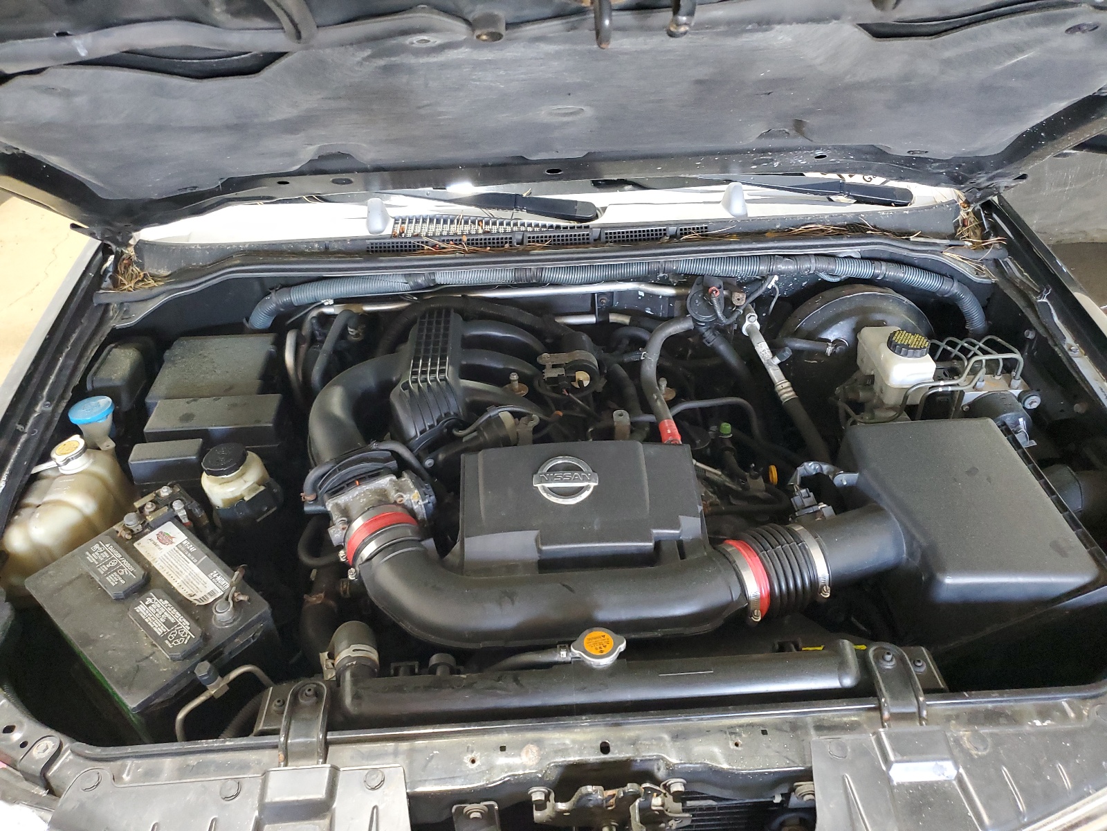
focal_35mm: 26
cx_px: 554
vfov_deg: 53.1
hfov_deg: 67.3
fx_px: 831
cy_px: 416
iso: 305
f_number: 1.5
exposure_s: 1/30
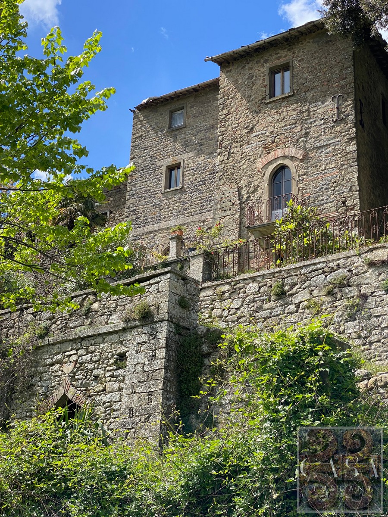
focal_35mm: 52
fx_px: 777
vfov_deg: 36.8
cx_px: 194
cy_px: 258
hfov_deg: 28.0
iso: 20
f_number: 2
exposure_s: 1/826
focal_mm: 6
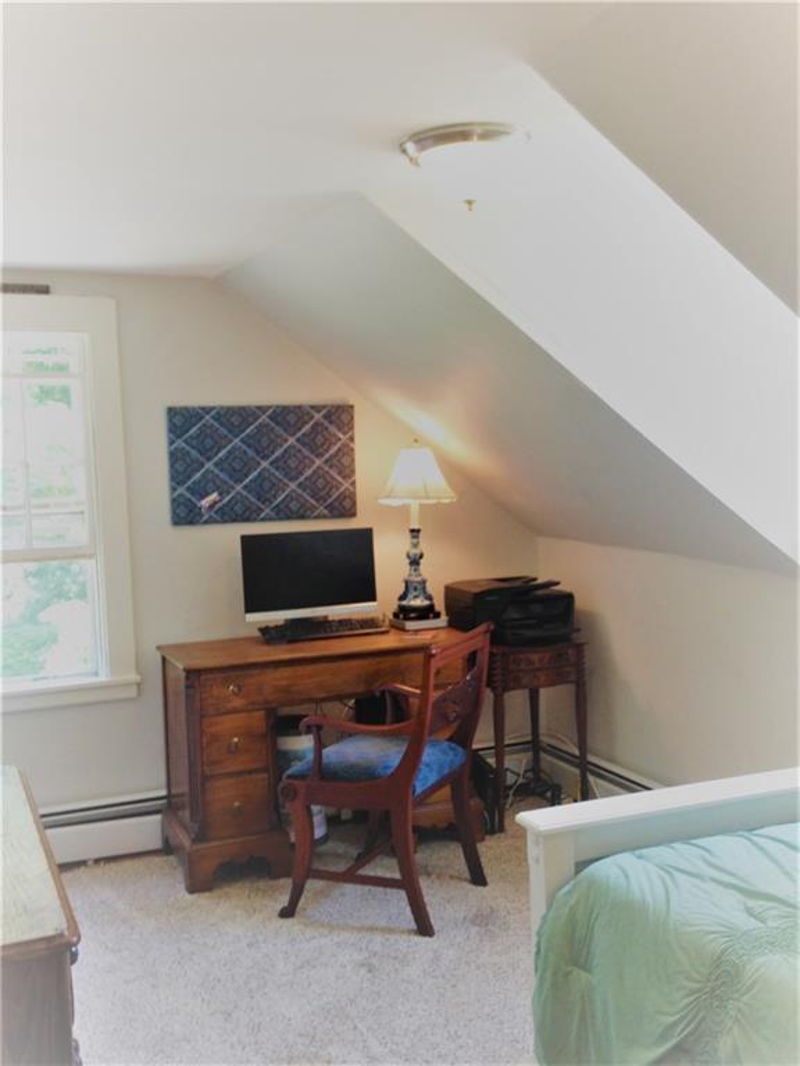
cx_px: 400
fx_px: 1017
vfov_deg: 55.4
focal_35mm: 33
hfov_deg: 42.9
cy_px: 533
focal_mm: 4.12
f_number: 2.4
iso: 50
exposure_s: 1/20
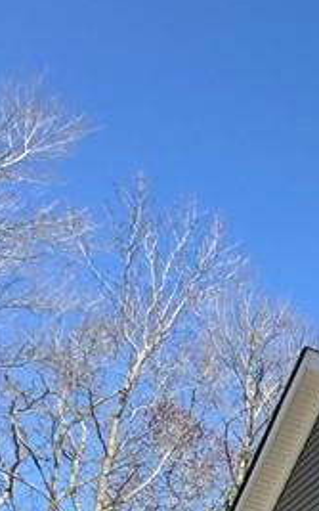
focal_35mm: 57
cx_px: 846
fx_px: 792
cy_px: 697
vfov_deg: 28.1
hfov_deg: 13.2
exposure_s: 1/515
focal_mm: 2.22
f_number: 2.2
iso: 40
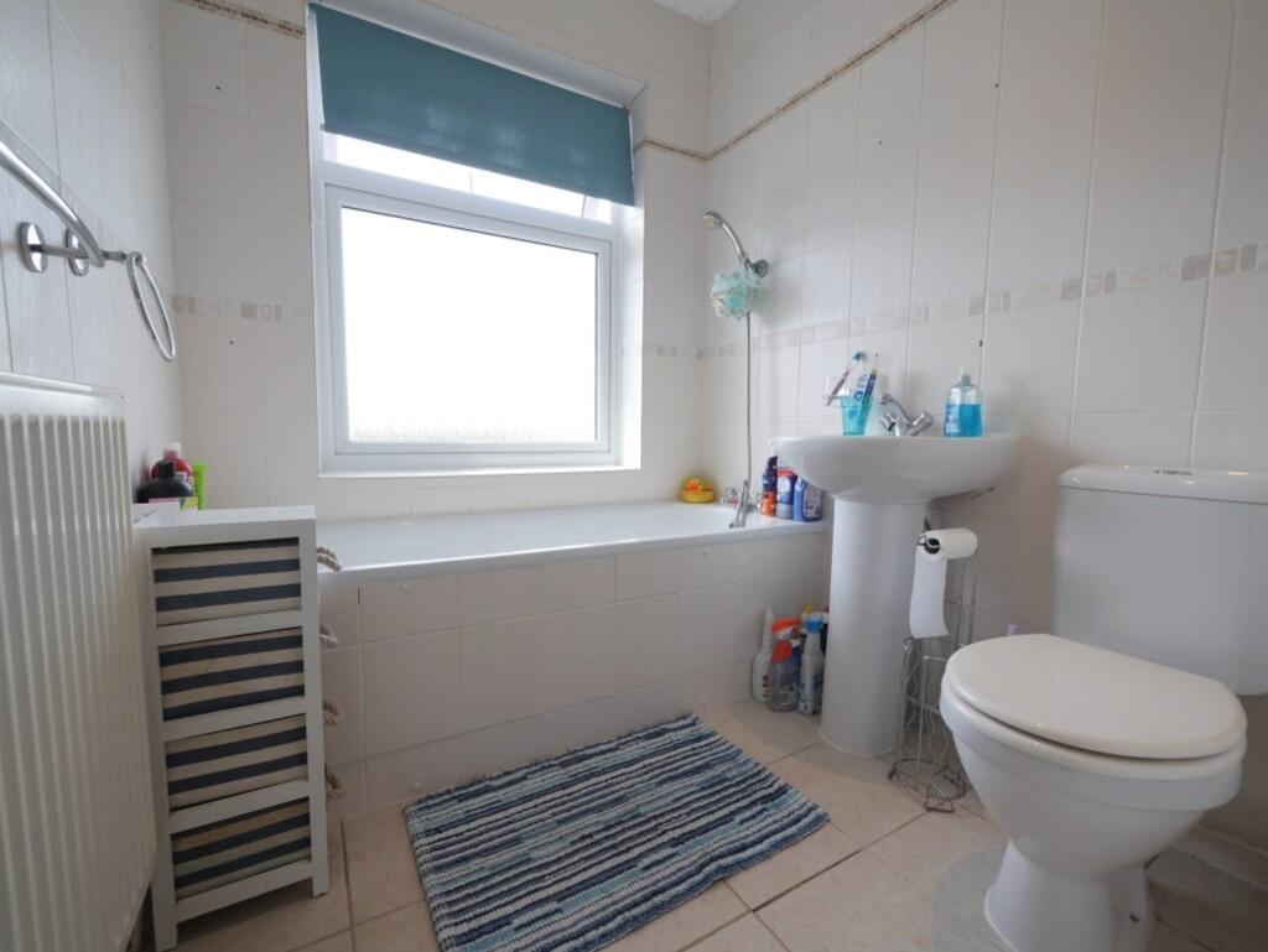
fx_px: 513
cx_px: 634
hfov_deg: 102.0
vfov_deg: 85.7
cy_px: 476
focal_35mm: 14
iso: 200
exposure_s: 1/160
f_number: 4
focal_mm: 7
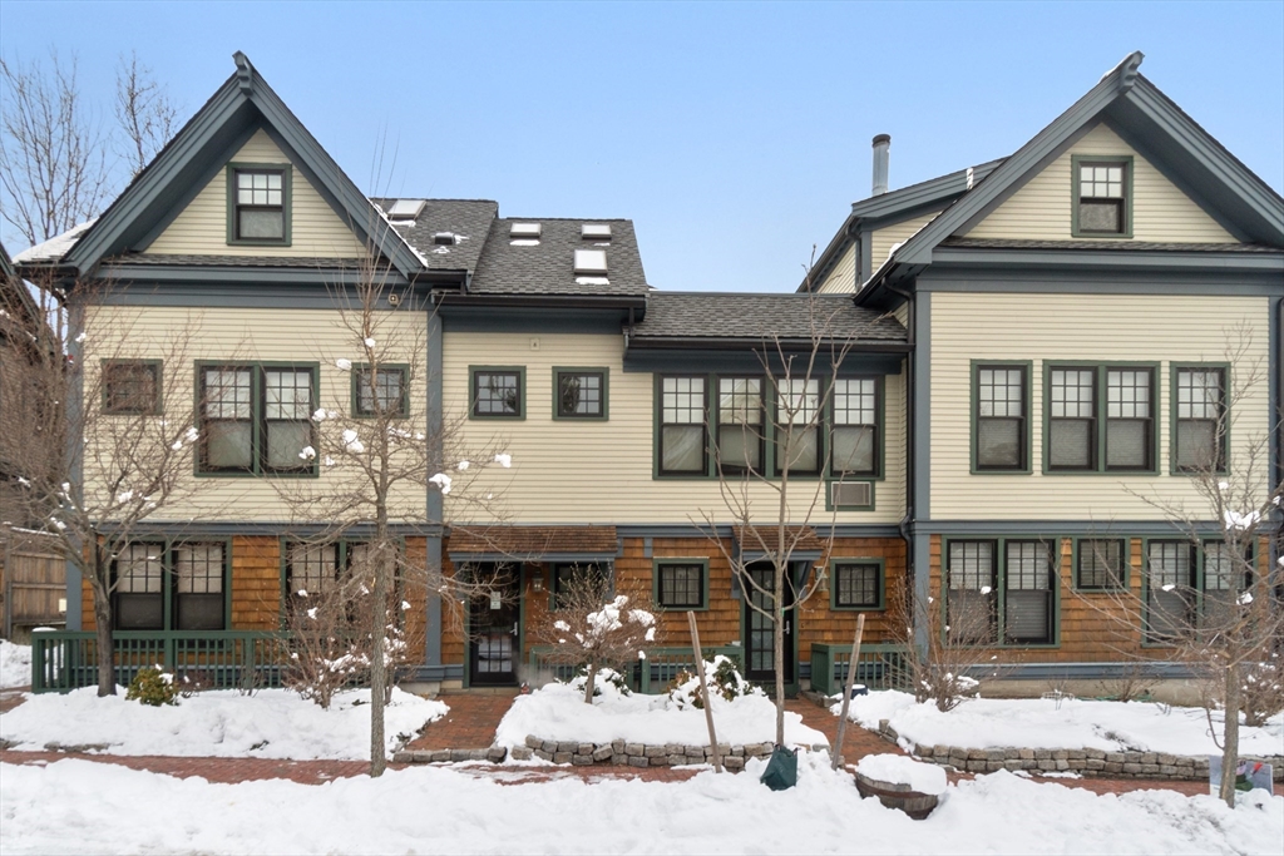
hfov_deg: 90.0
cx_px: 642
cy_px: 428
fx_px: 642
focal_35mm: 18
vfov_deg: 67.4
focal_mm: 12
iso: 320
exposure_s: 1/100
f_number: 11
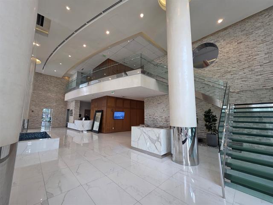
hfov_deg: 106.2
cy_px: 102
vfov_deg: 89.9
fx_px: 103
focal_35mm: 13
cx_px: 136
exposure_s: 1/60
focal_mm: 2.2
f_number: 1.9
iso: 160
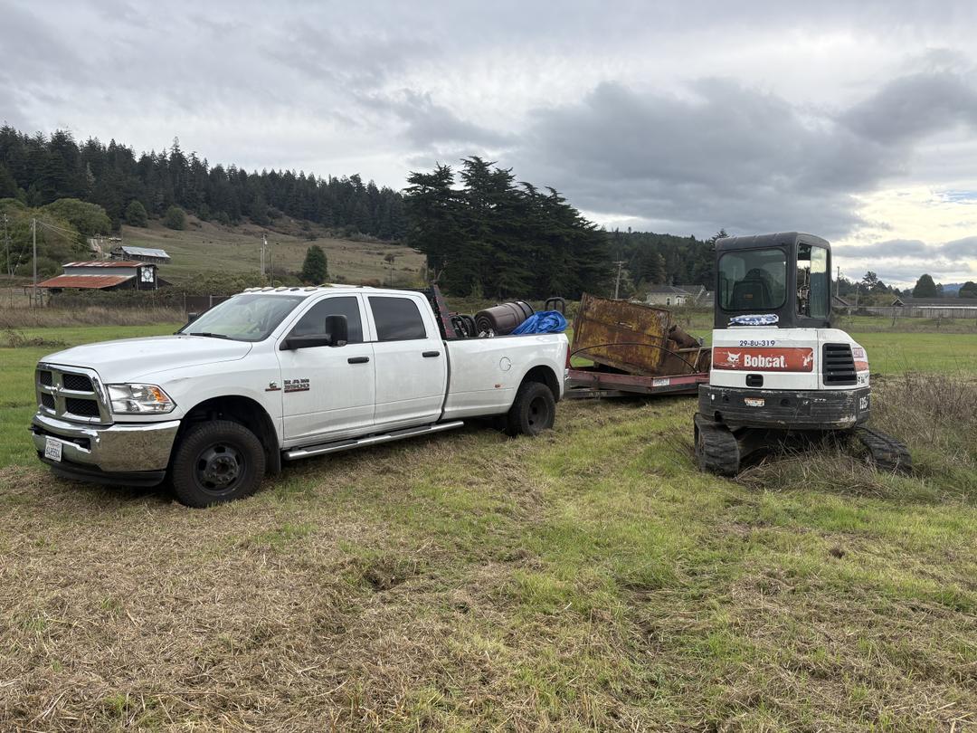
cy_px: 366
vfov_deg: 53.1
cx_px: 488
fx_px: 734
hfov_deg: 67.3
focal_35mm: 26
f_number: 1.6
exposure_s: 1/1196
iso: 50
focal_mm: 5.96
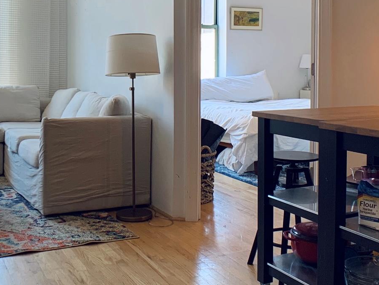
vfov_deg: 20.6
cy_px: 88
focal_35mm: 71
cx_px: 171
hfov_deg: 27.4
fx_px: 777
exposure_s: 1/60
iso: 50
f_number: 1.8
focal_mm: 4.25
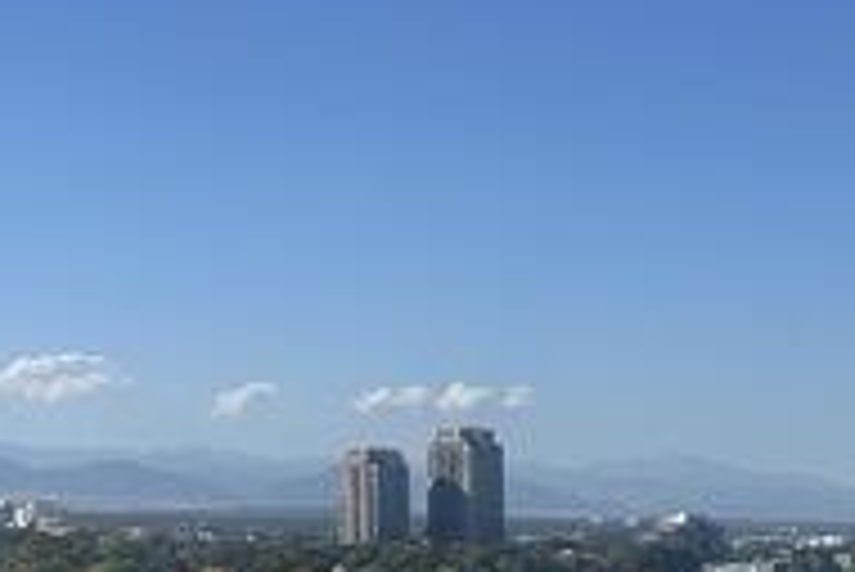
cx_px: -184
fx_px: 2496
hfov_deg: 18.4
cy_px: 329
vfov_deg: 13.1
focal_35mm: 105
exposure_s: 1/7042
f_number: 1.78
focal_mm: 6.86
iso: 80
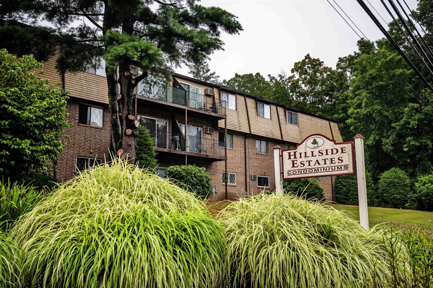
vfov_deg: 37.9
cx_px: 216
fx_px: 421
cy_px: 144
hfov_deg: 54.4
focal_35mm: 35
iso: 100
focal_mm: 35
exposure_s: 1/100
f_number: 4
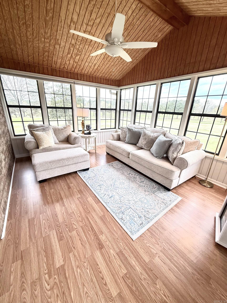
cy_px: 152
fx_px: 122
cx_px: 114
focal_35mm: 14
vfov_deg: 102.1
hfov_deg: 85.7
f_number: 2.2
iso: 125
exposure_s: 1/120
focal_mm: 2.22
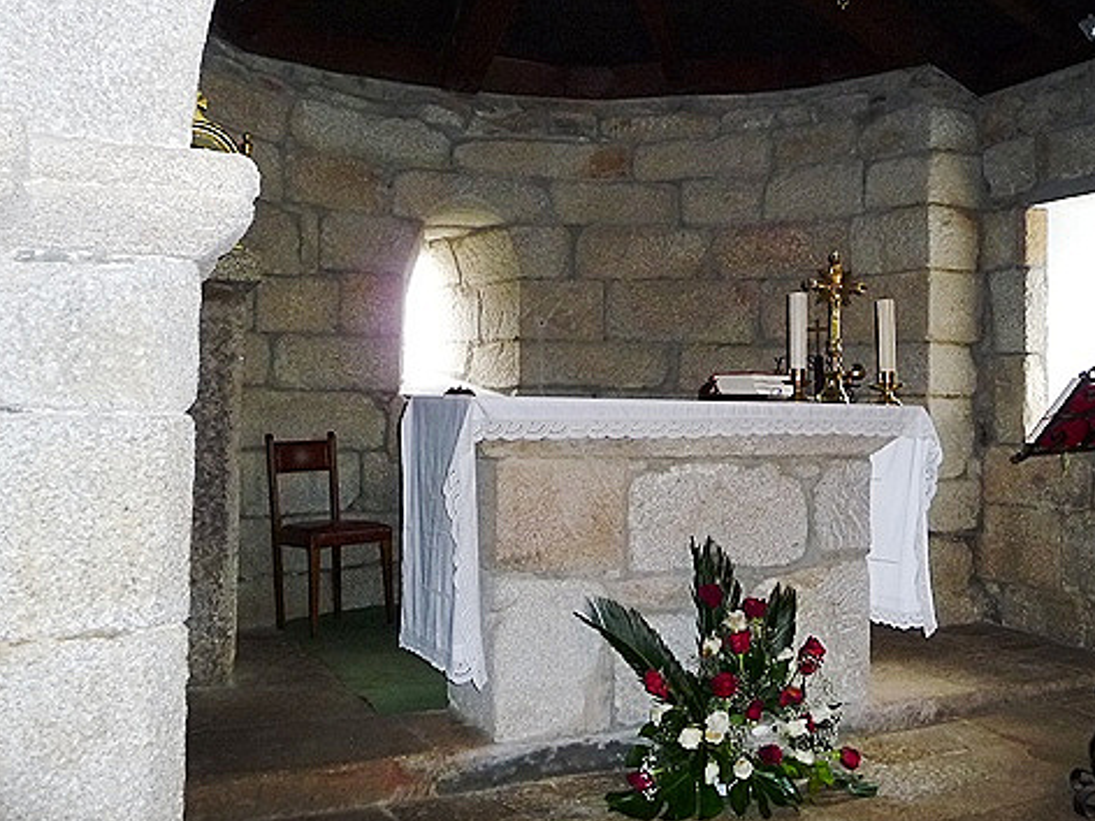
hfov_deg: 48.7
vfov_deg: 37.6
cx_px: 661
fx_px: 1202
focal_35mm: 38
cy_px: 348
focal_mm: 4.7
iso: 320
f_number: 3.3
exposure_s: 1/30
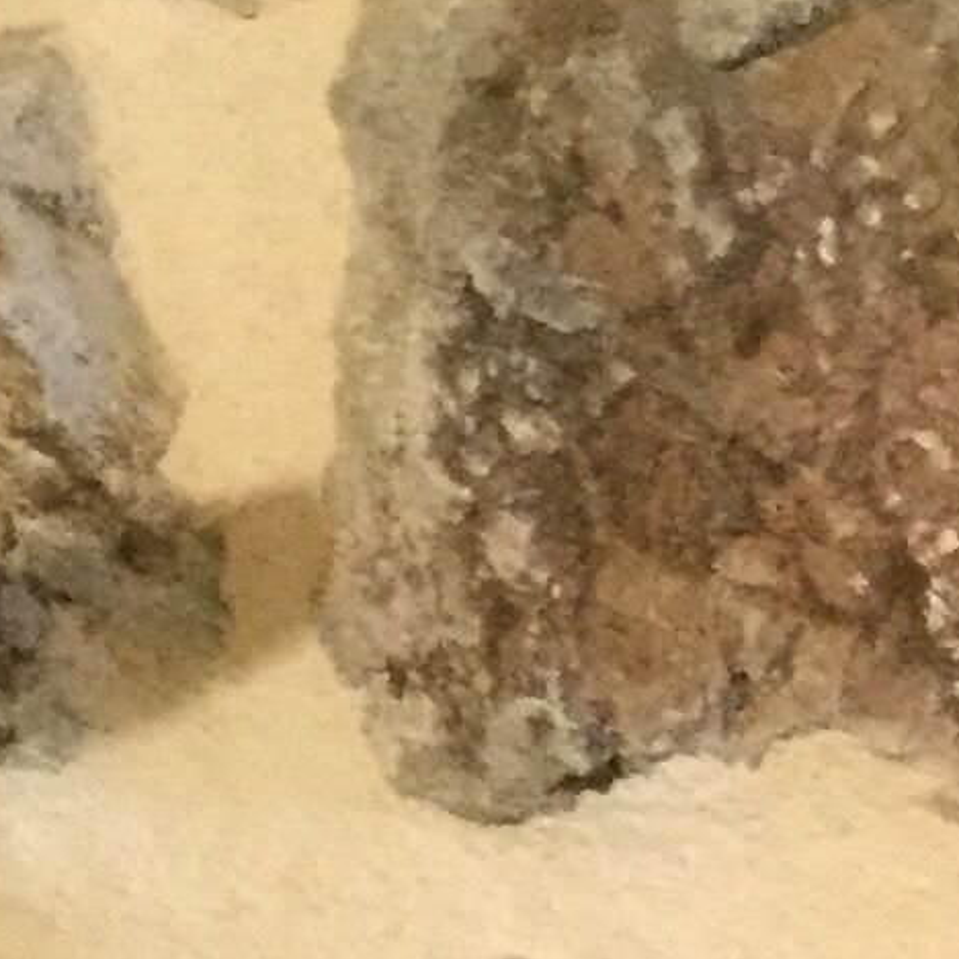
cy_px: 90
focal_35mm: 191
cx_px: -1518
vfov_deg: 9.1
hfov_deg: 8.2
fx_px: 5987
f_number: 2.4
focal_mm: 3.3
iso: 200
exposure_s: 1/20
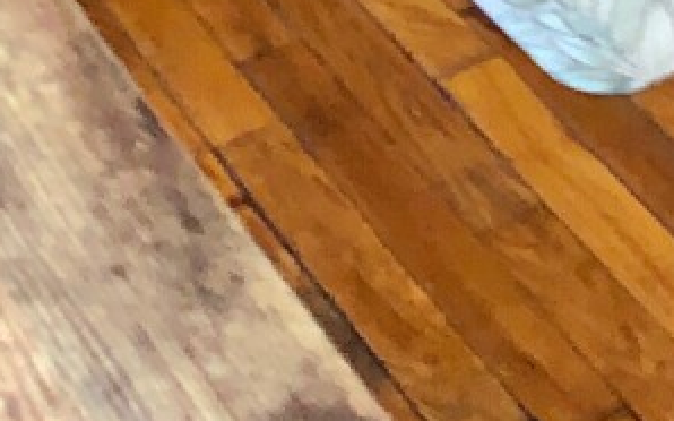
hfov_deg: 10.2
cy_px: -1166
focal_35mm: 204
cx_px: 717
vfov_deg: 5.7
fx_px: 3746
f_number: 1.8
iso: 200
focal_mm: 3.99
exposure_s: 1/15
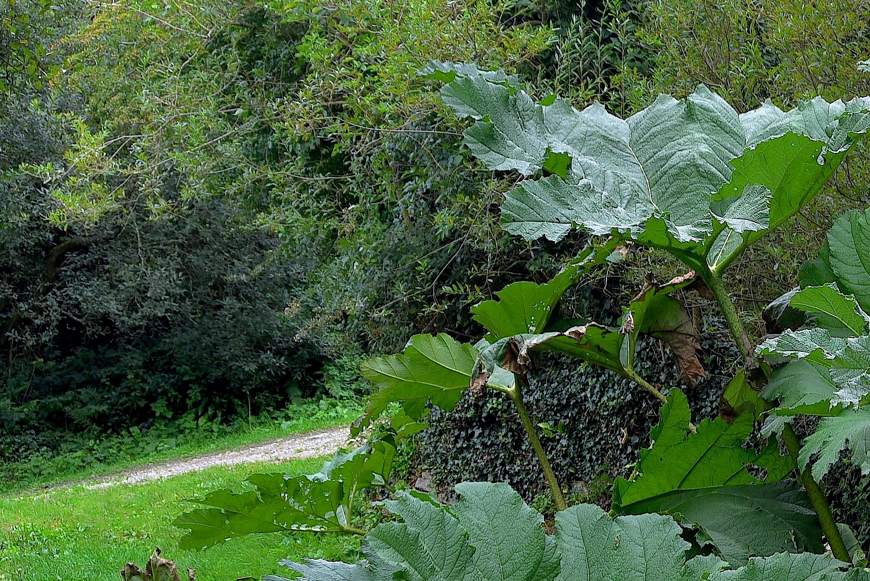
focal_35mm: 106
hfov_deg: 18.0
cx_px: 1136
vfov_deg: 12.9
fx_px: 2563
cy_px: 482
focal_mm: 38
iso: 200
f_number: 8
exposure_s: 1/40
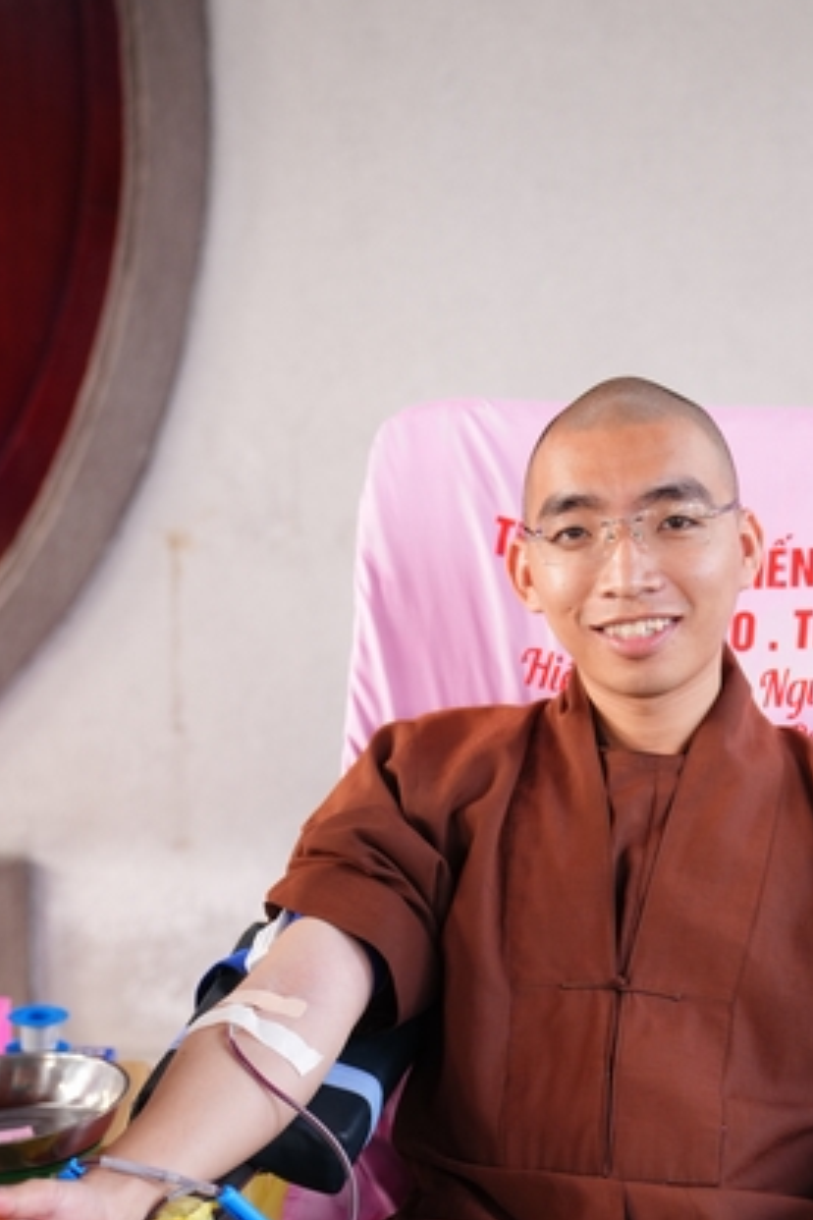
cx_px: 561
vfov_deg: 20.5
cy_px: 881
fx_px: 3353
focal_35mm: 99
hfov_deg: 13.8
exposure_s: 1/125
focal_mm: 63
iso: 640
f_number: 2.8
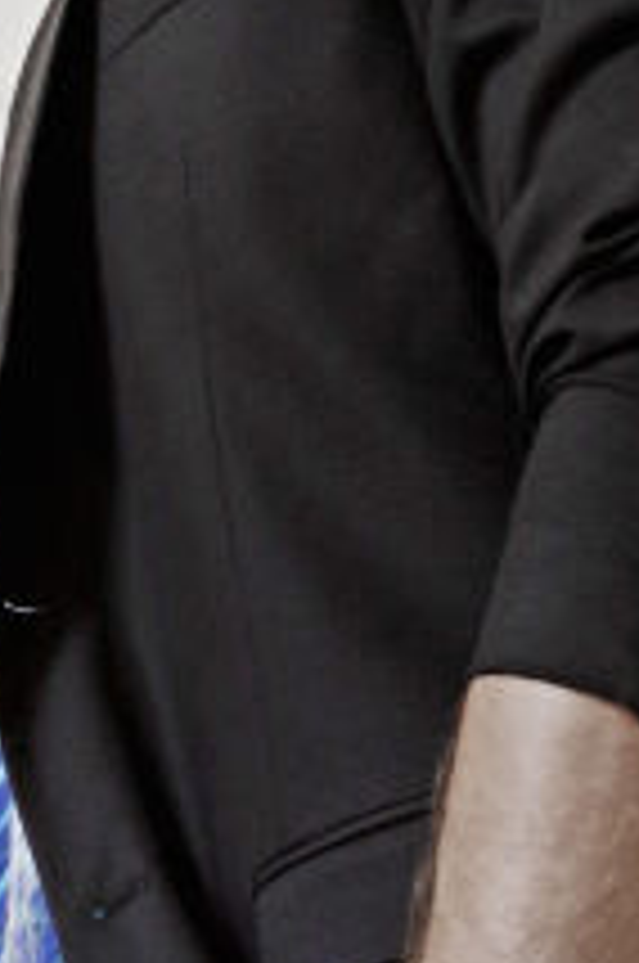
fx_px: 7505
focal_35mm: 281
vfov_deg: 7.3
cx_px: 511
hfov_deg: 4.9
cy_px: 126
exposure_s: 1/200
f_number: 4.5
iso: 1600
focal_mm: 50
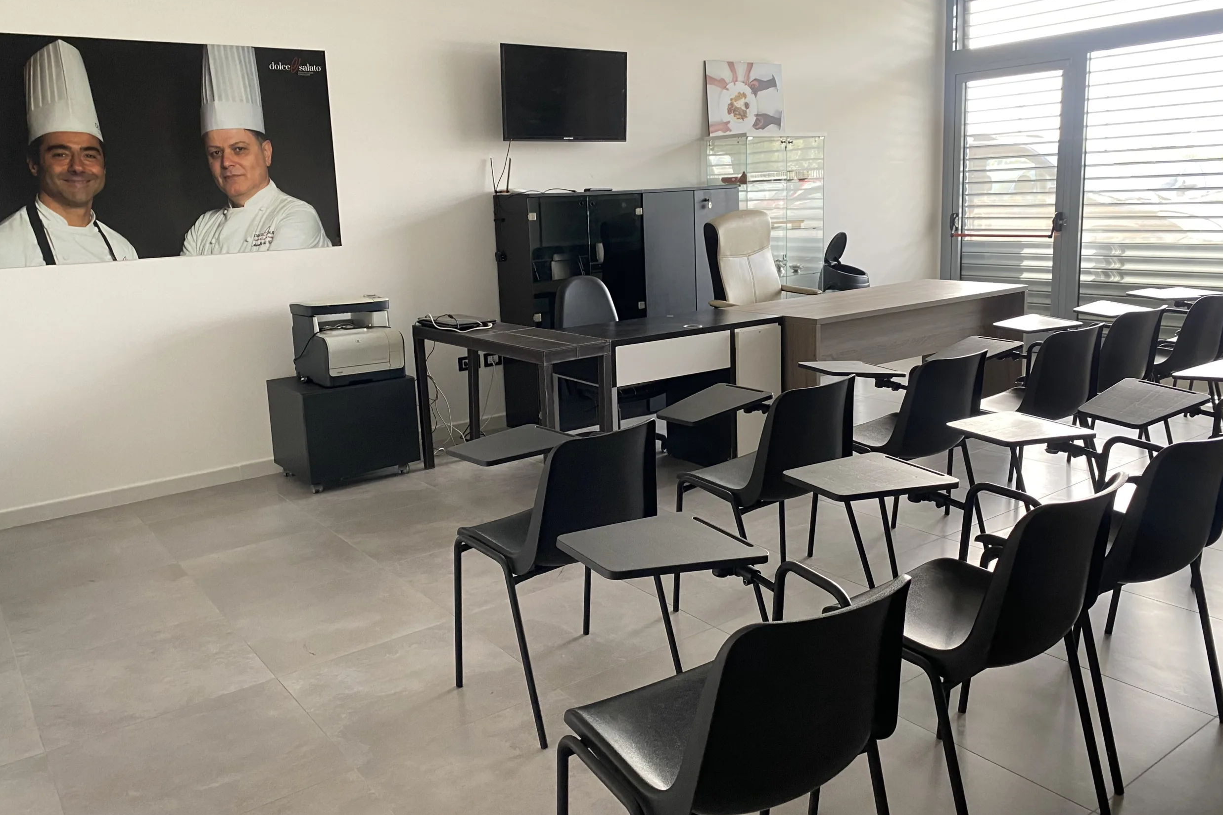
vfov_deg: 46.3
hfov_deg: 65.5
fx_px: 951
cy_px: 362
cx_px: 609
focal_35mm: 28
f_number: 1.8
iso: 160
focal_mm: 4.25
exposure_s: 1/60
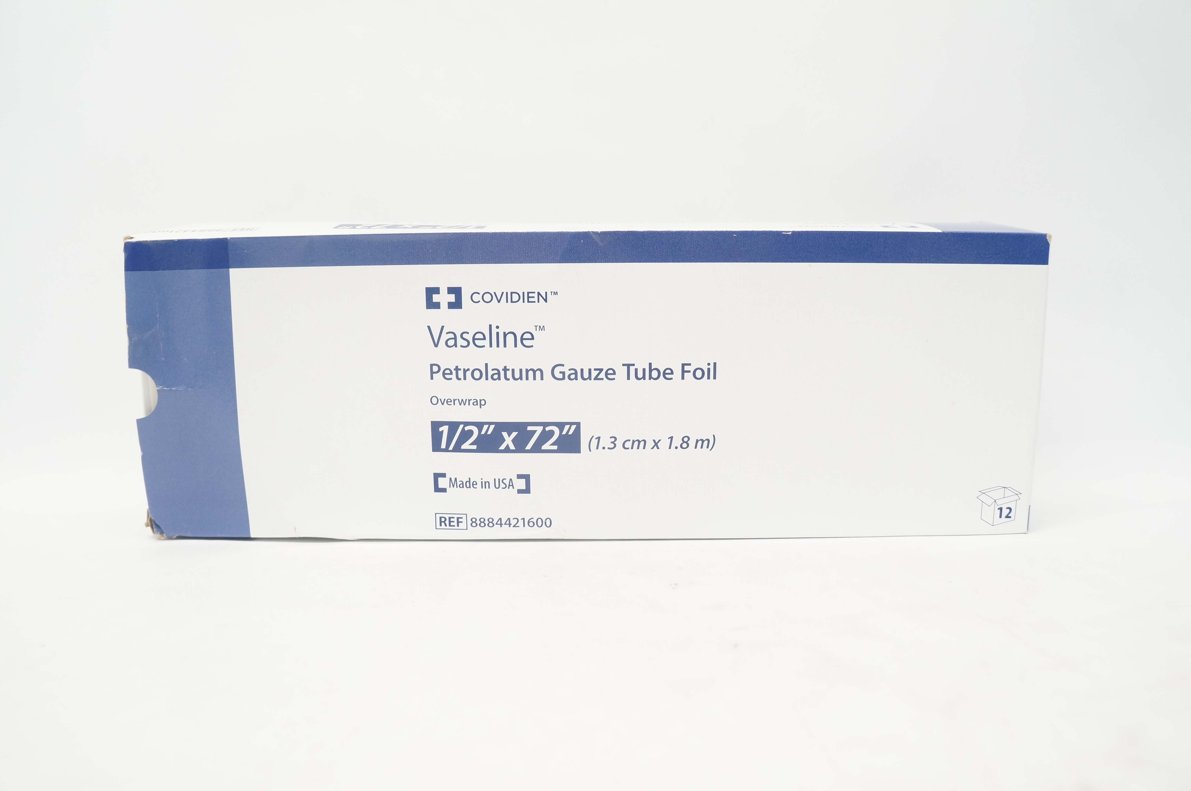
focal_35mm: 27
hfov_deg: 67.4
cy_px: 396
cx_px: 596
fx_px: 892
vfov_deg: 47.8
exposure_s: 1/125
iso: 800
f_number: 4.5
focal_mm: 18
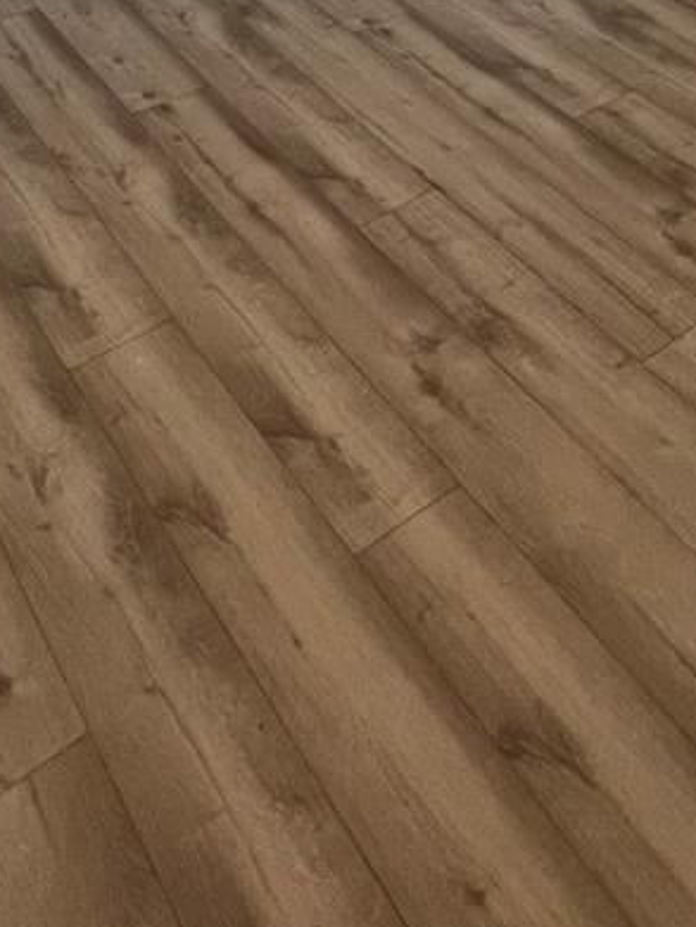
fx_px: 1071
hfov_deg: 34.8
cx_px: 128
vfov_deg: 30.0
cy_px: -425
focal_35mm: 40
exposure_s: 1/120
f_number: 1.8
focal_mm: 1.57
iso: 125
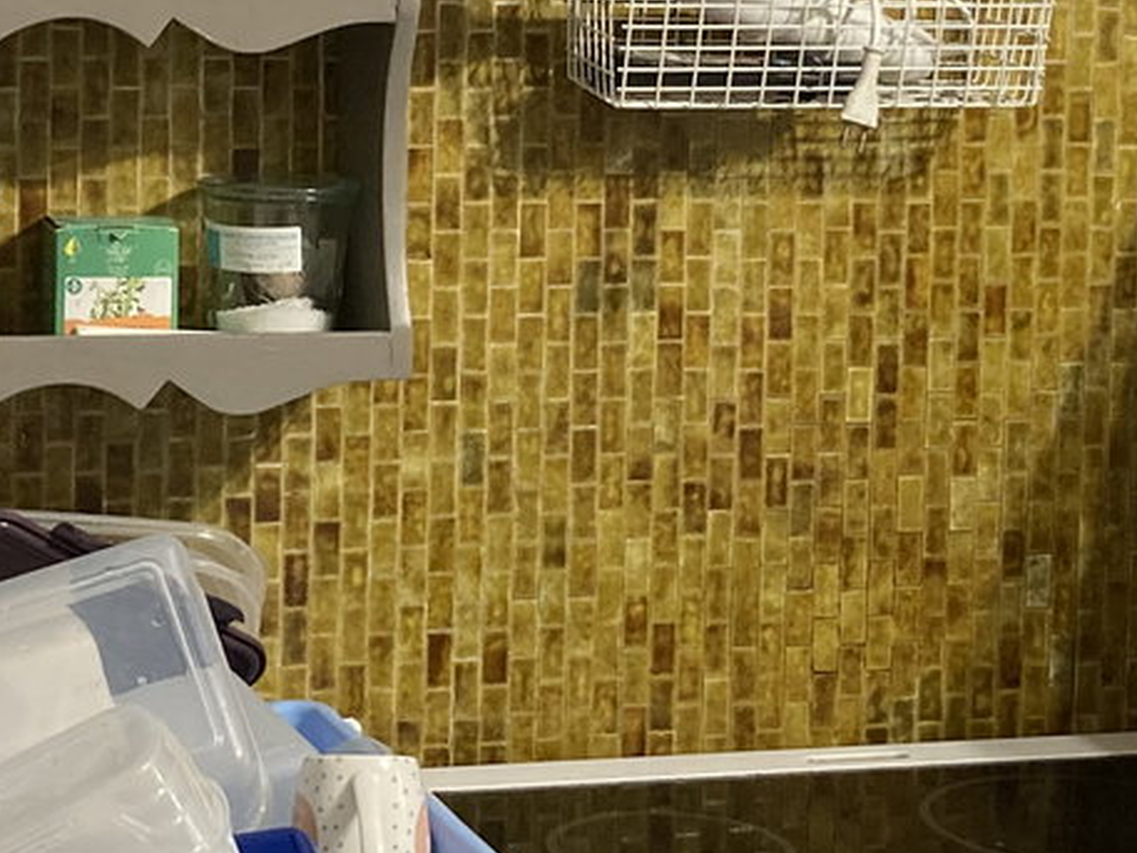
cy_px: 109
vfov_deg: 15.0
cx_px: 328
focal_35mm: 98
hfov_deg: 19.9
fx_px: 3220
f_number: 1.8
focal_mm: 3.99
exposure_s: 1/50
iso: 125
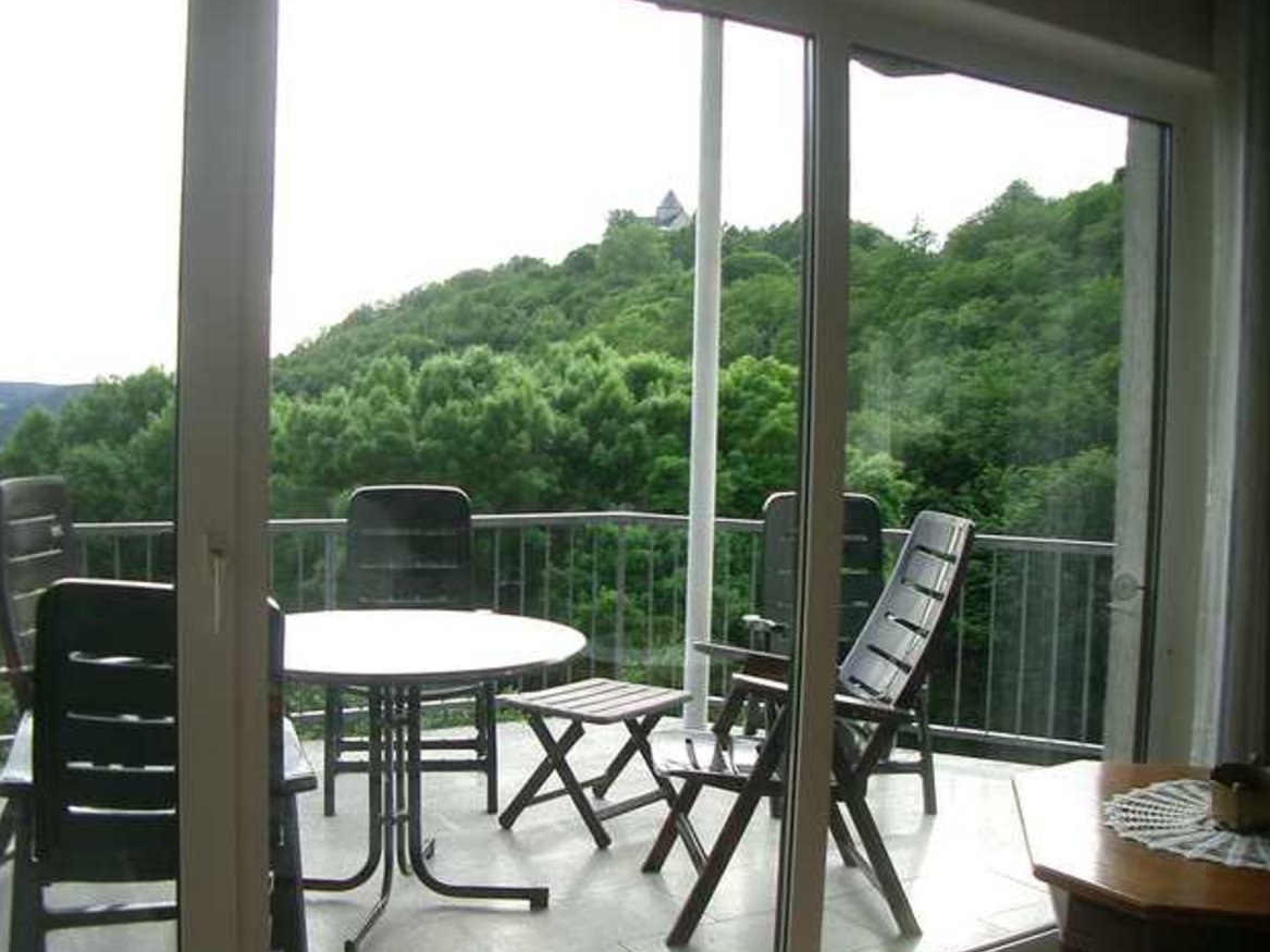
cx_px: 618
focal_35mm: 36
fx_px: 1321
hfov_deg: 51.4
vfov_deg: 39.6
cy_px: 486
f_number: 2.6
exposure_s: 1/160
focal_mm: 5.8
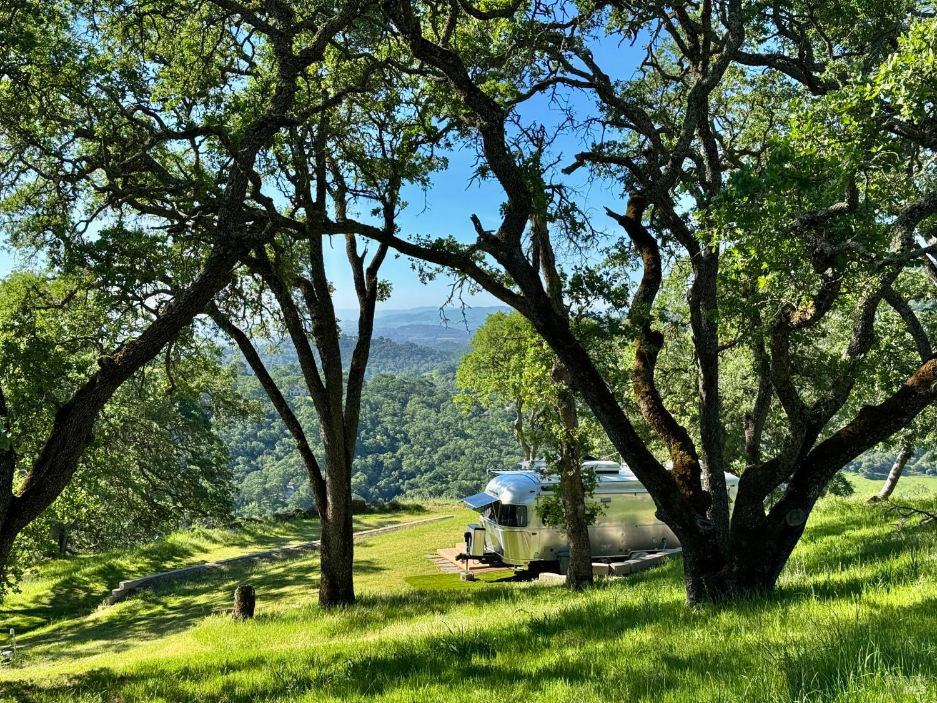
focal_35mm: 48
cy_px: 352
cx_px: 468
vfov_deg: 30.3
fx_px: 1299
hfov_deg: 39.7
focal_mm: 6.76
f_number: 1.78
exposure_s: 1/1724
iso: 64
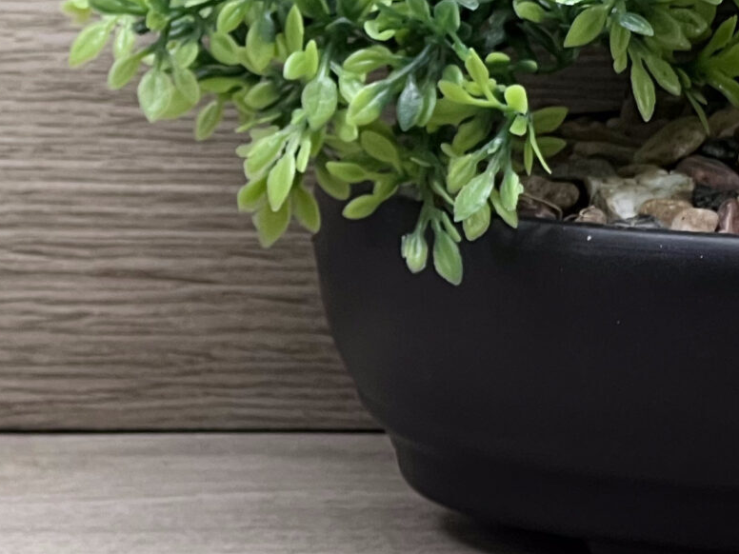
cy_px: 189
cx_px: -426
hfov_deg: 7.6
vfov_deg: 5.8
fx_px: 5423
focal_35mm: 254
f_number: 2.8
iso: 100
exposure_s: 1/100
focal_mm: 9
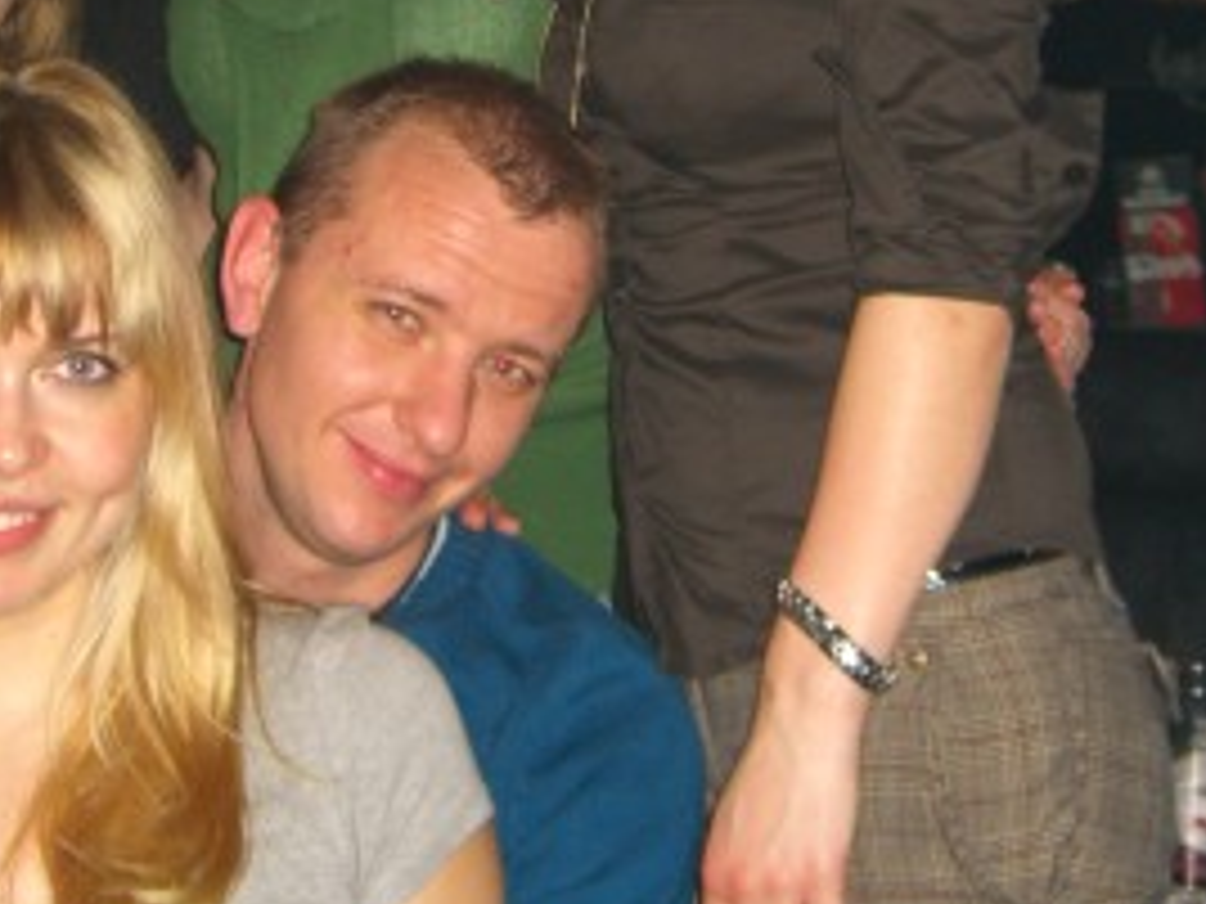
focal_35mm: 85
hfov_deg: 23.0
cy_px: 31
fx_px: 2961
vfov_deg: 17.0
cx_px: 621
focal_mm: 7.9
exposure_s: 1/60
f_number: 2.8
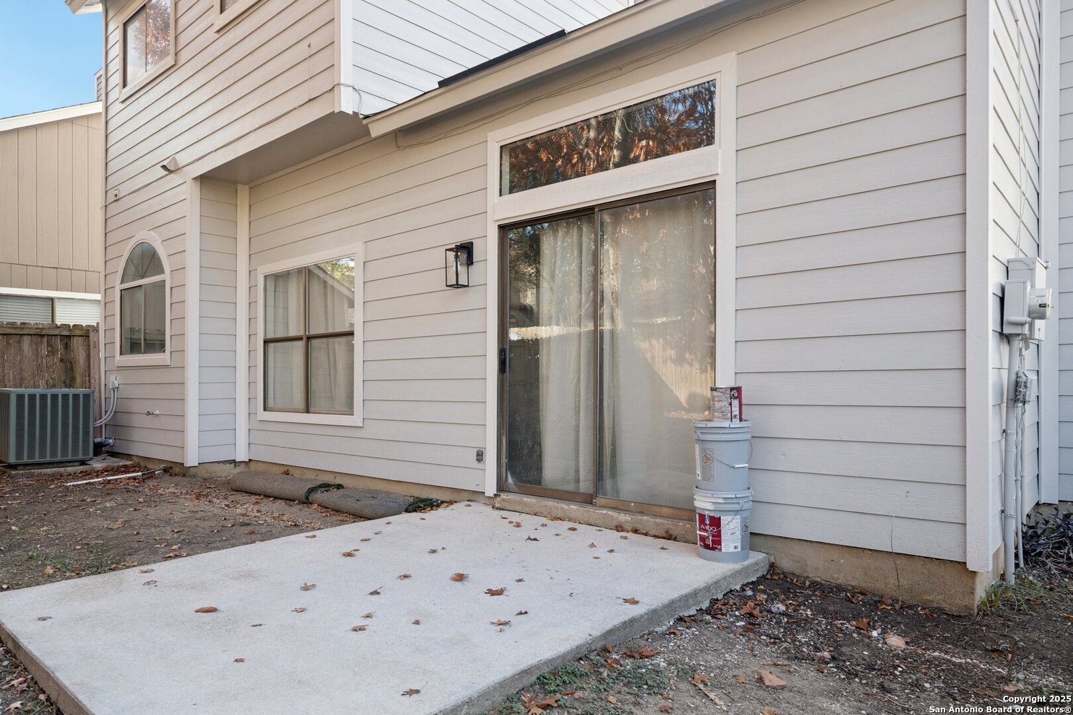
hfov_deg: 78.6
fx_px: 656
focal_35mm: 22
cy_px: 358
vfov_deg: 57.2
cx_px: 536
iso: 640
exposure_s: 1/250
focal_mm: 22
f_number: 7.1
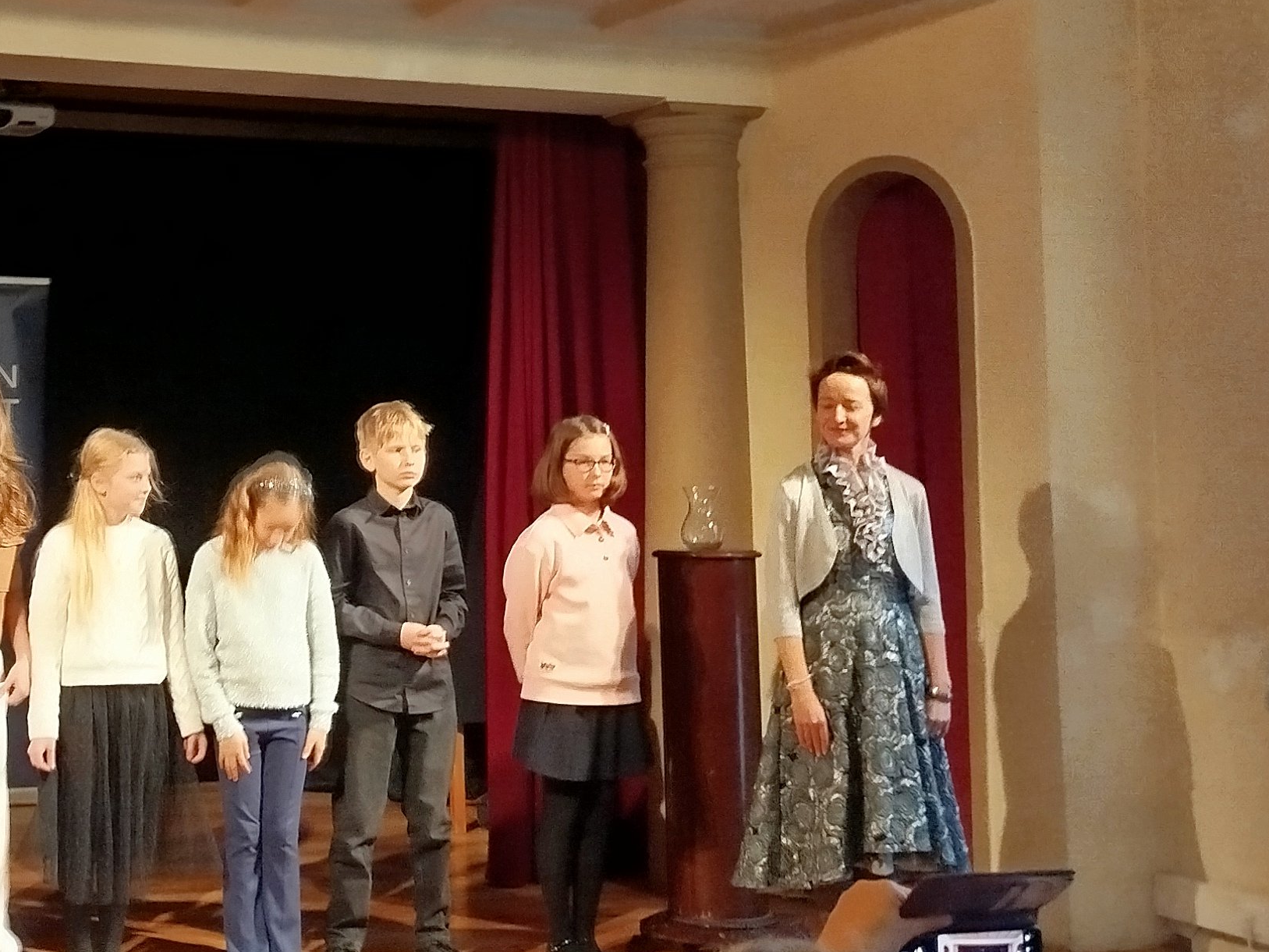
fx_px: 2163
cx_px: 145
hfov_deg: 31.3
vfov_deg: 24.5
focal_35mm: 59
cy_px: 229
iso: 400
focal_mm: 5.31
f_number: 1.7
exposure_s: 1/33
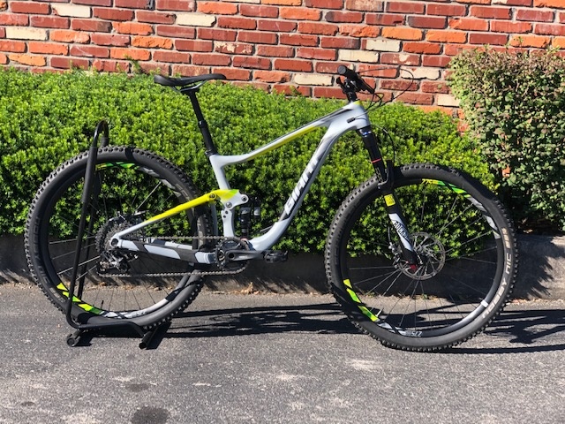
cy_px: 212
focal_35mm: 57
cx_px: 282
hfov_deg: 33.8
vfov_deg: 25.7
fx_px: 930
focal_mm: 6.6
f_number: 2.8
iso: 20
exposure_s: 1/260
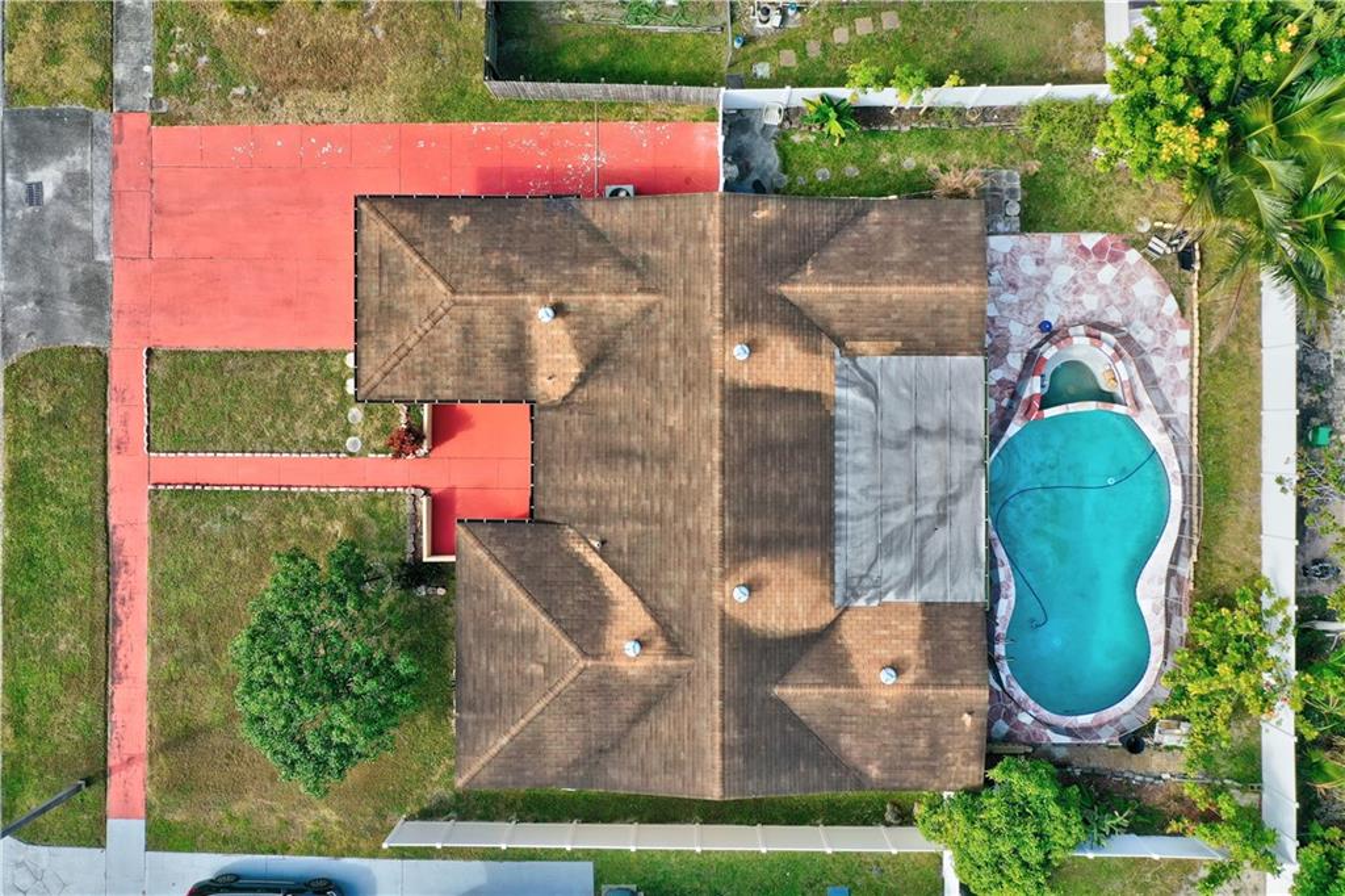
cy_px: 448
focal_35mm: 28
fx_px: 1046
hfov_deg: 65.5
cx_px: 672
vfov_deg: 46.4
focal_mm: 10.3
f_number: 5.6
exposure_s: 1/400
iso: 100
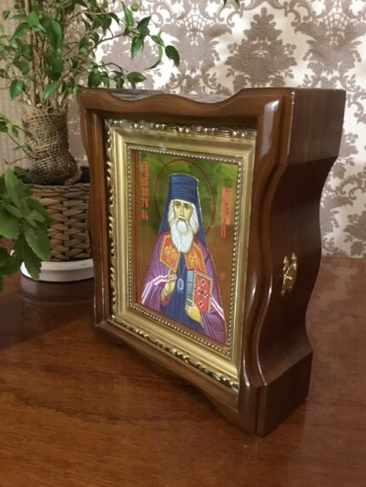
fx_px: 437
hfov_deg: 45.5
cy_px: 244
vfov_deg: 58.3
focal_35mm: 31
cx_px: 183
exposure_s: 1/17
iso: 400
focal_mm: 3.3
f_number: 2.4
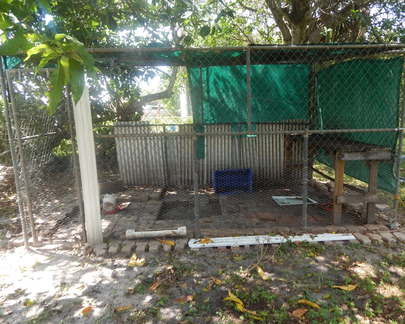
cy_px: 159
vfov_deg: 58.8
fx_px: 288
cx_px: 219
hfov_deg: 70.2
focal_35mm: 24
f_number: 3
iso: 125
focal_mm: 4
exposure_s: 1/200
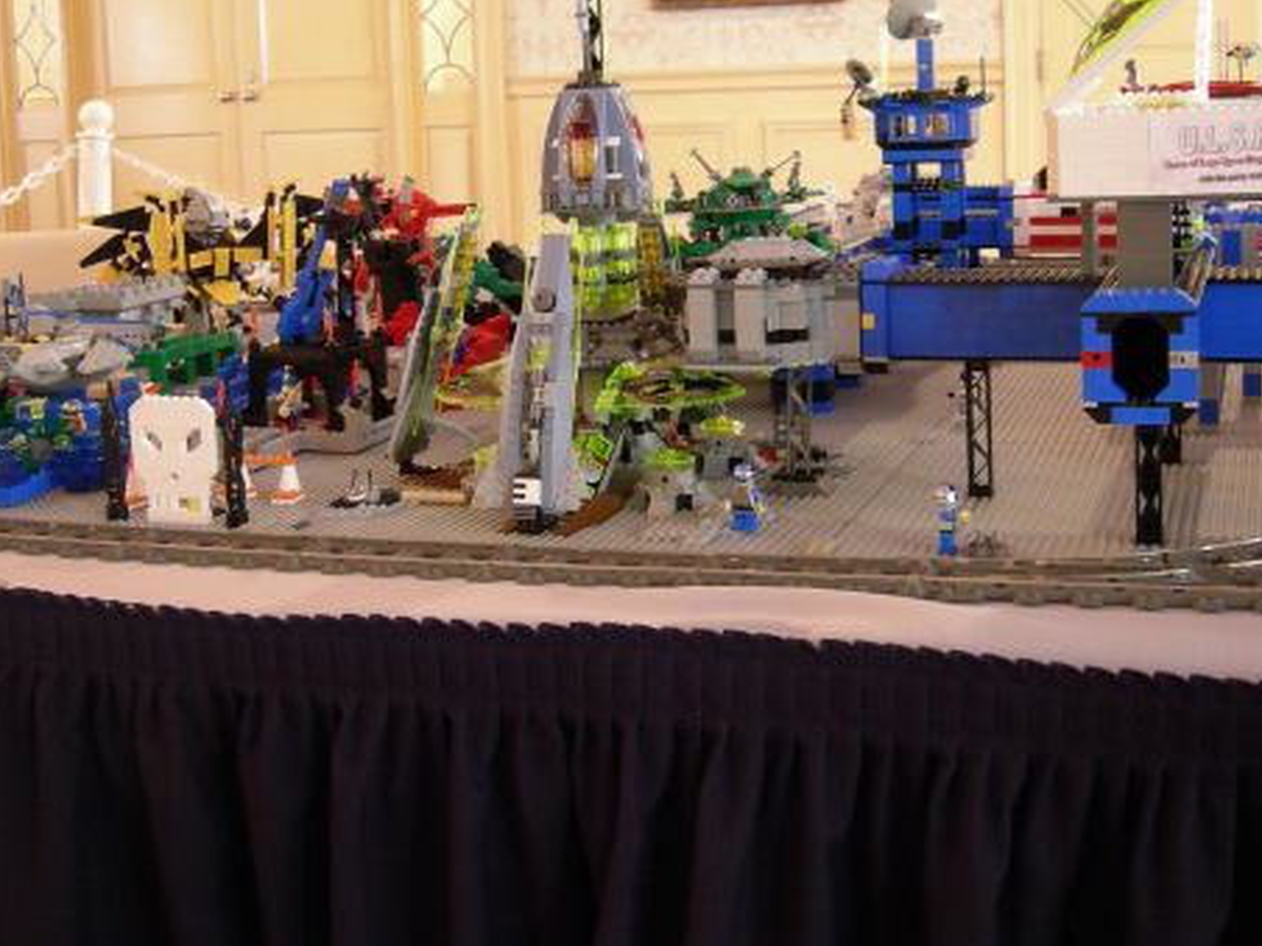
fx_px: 1859
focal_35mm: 51
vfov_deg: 28.4
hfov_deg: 37.5
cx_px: 611
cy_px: 307
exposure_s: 1/1.4
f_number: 2.7
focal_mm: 7.5
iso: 200
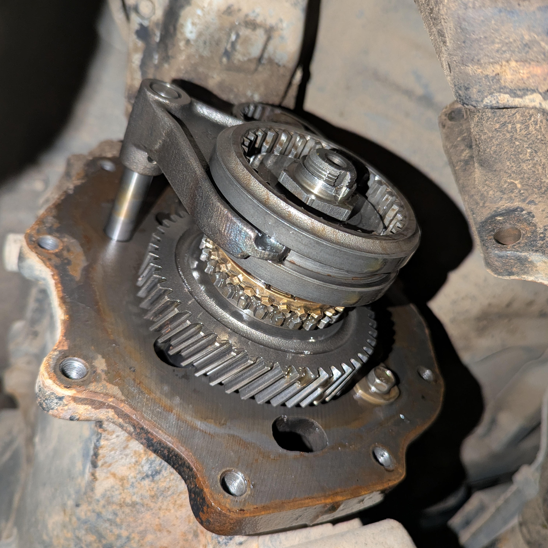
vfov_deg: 55.6
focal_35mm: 29
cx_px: 274
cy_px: 268
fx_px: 519
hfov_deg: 55.6
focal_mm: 6.81
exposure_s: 1/103
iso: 1122
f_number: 1.85
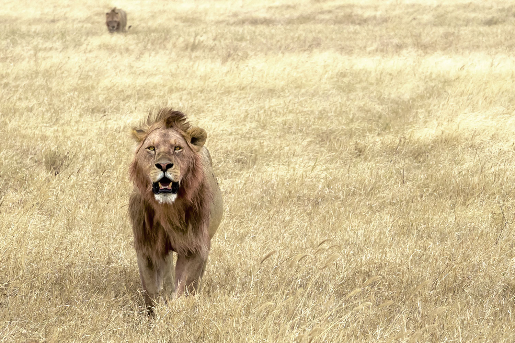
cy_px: 172
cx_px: 258
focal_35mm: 200
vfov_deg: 6.9
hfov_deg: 10.3
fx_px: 2861
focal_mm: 200
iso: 800
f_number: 16
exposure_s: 1/640
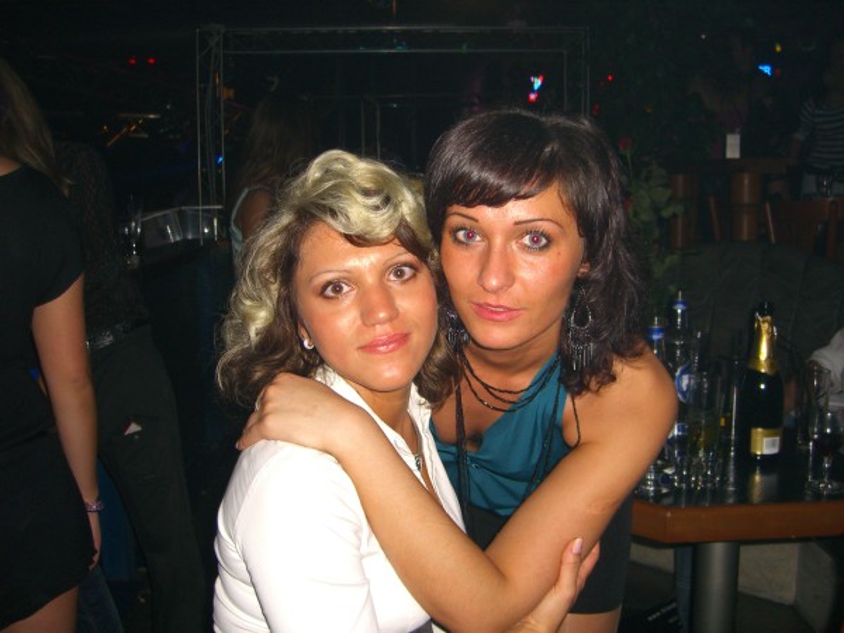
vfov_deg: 37.7
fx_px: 927
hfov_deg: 49.0
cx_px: 422
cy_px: 316
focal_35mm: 38
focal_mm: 7.9
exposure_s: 1/60
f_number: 2.8
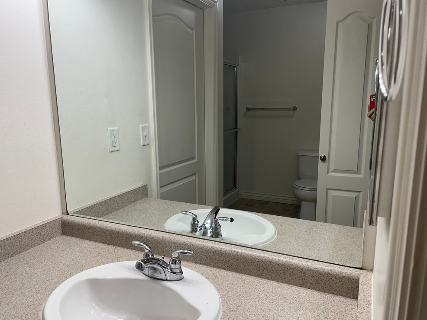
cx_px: 214
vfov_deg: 51.4
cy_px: 161
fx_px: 333
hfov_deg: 65.3
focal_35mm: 27
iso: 40
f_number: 1.6
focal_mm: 4.2
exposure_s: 1/120
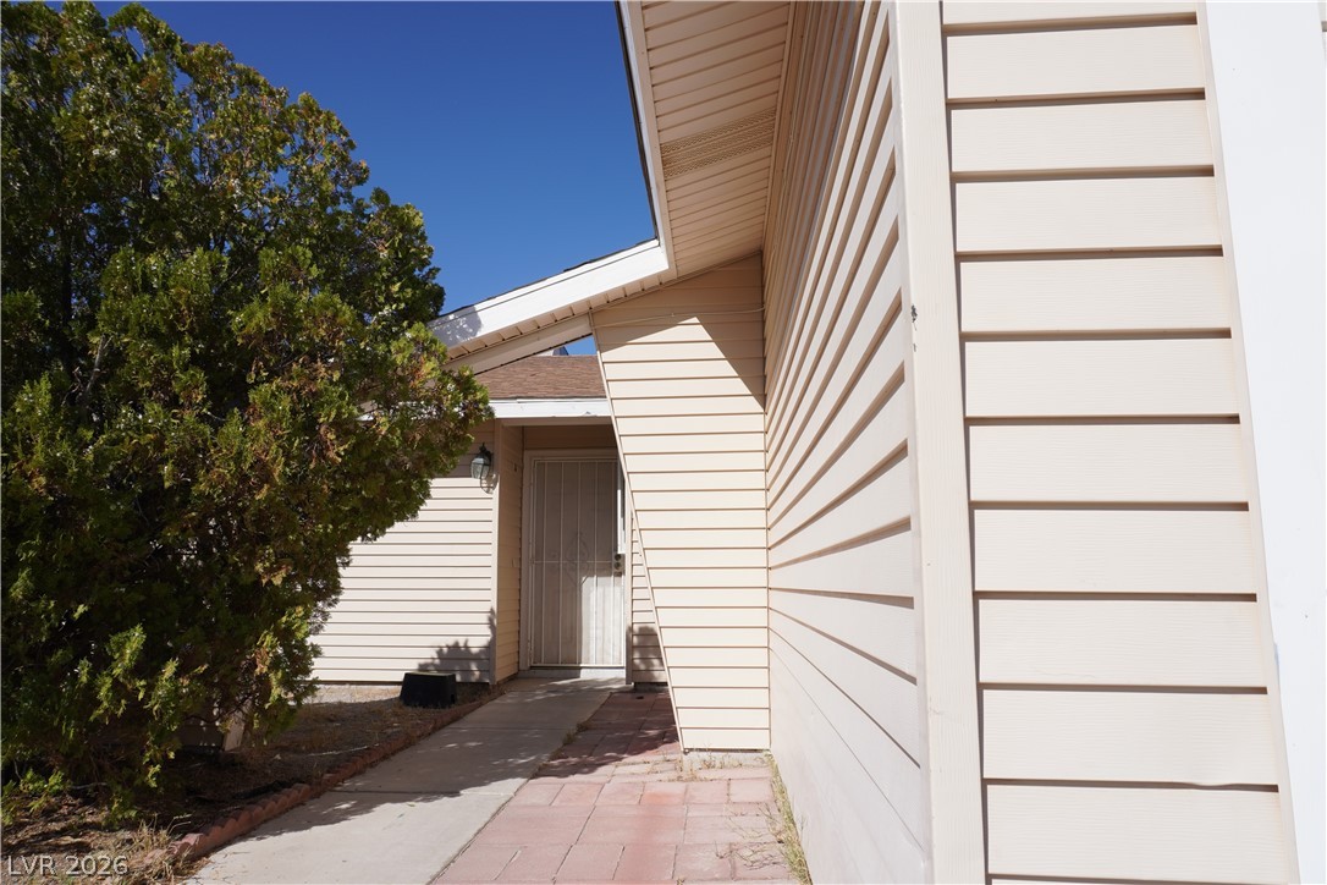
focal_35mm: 24
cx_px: 664
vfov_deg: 53.1
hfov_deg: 73.7
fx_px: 885
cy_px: 442
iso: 100
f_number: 7.1
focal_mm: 16
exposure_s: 1/500
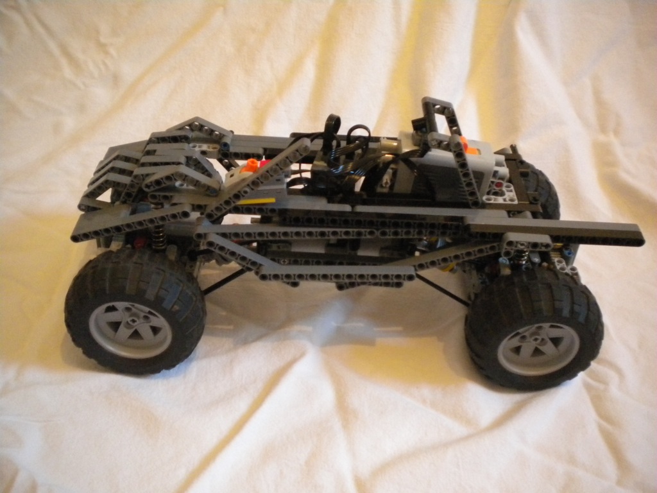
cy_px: 246
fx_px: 664
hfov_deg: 52.6
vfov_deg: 40.7
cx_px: 328
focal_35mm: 35
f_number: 3.1
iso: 800
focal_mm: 6.3
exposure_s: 1/41.6
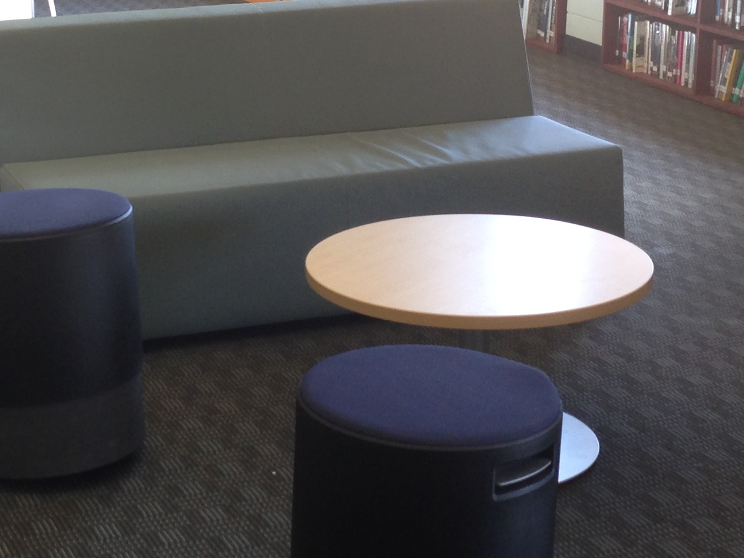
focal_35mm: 88
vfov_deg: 16.7
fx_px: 1891
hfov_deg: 22.2
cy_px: 157
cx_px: 239
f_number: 2.4
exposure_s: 1/20
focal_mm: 4.12
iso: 50
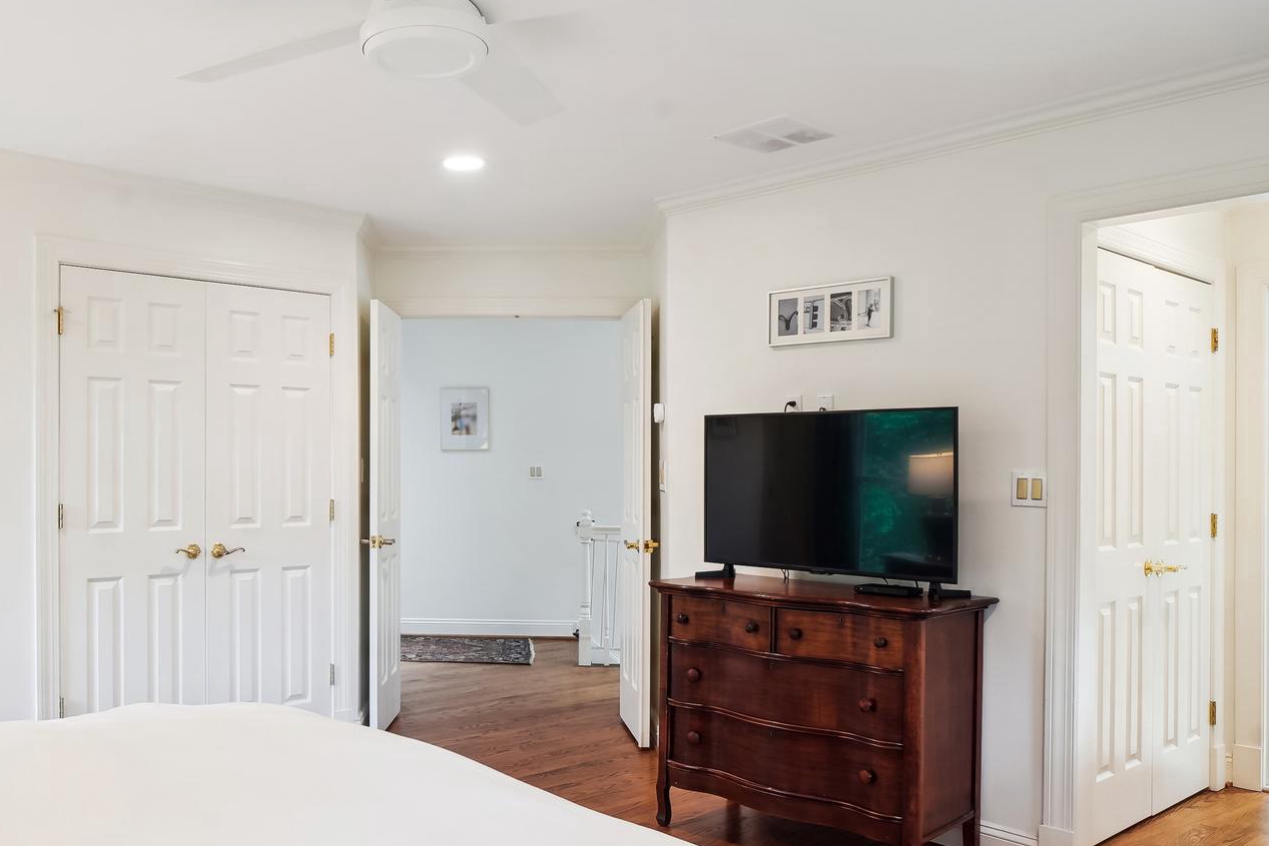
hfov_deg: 62.5
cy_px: 477
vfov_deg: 44.9
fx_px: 1022
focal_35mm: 29
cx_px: 449
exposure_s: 1/1.67
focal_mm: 18
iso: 100
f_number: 8
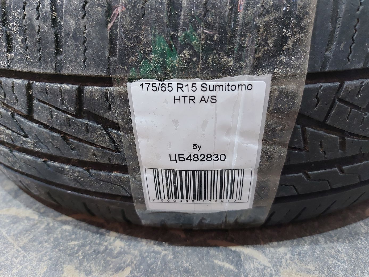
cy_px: 138
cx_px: 184
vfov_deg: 56.8
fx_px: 256
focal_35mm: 24
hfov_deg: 71.6
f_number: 1.8
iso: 320
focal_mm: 5.23
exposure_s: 1/25
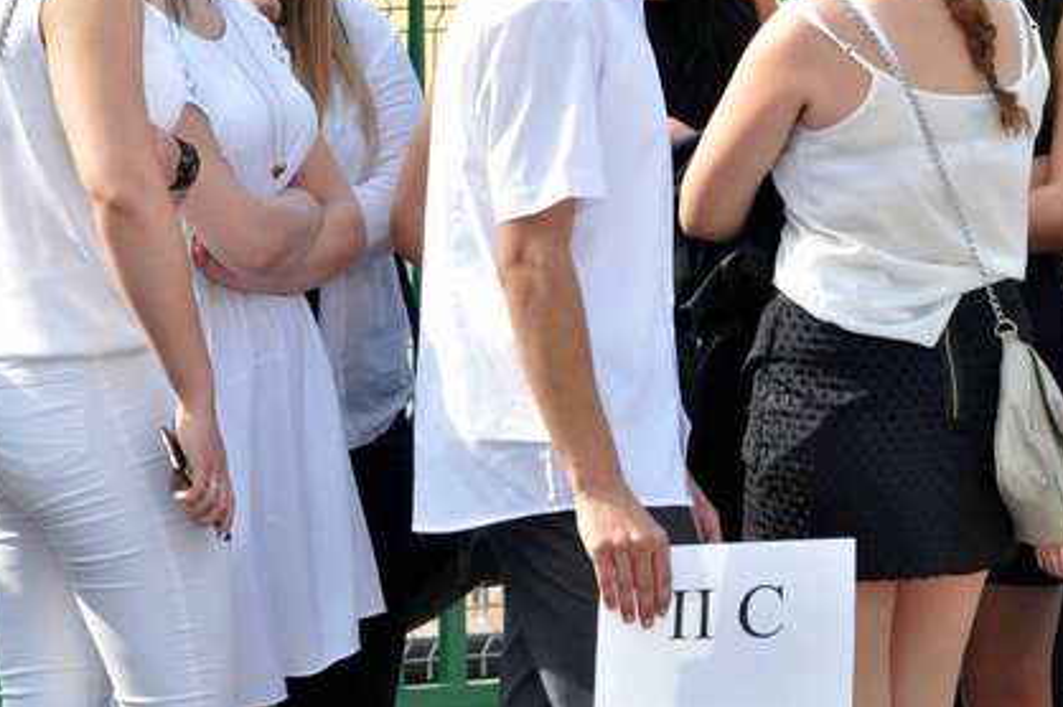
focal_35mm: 467
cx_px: 727
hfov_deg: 4.4
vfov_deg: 2.9
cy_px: 206
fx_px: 13778
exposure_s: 1/400
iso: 800
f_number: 13
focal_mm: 200
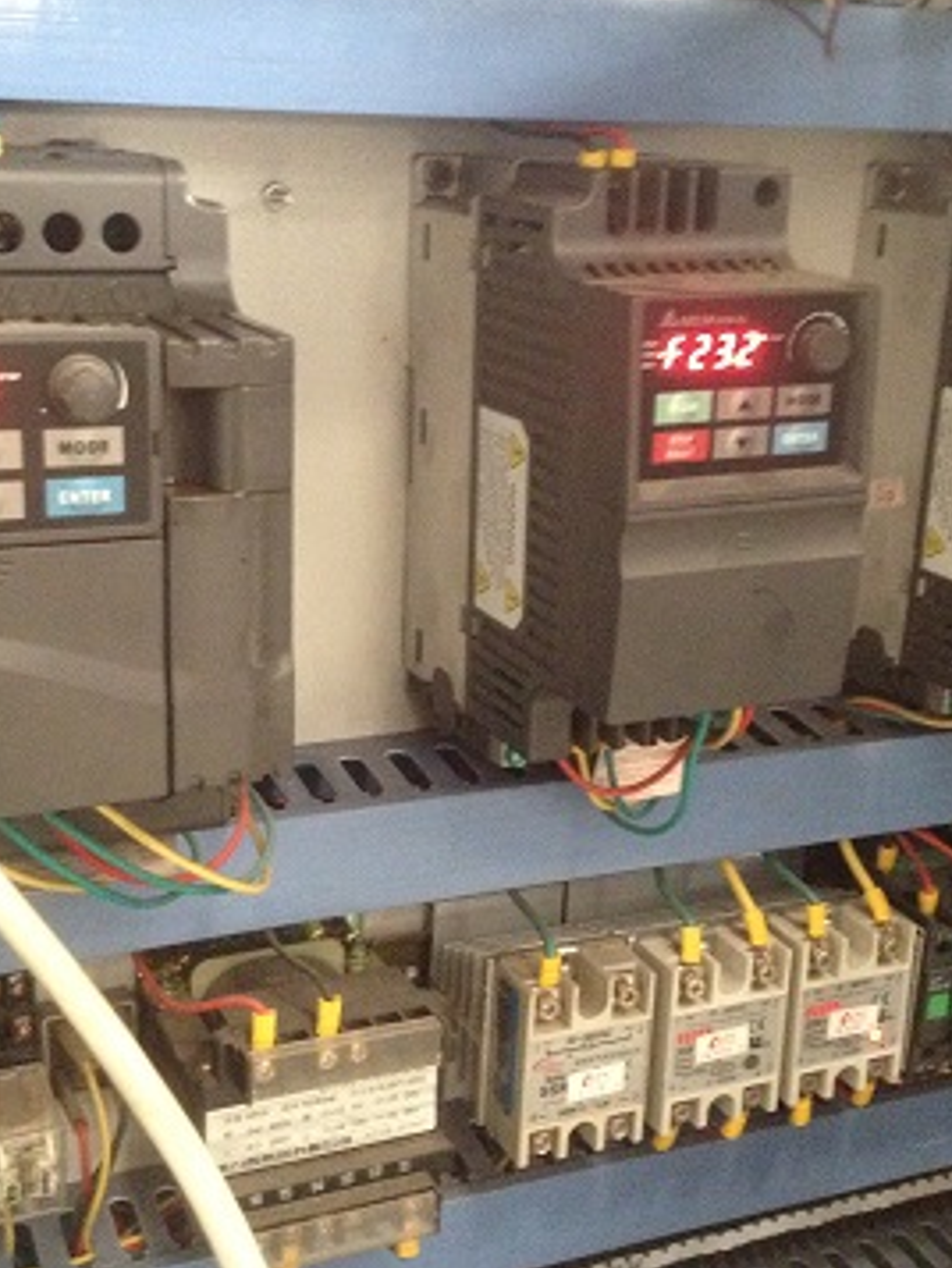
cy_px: 609
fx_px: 1796
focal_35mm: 49
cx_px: 426
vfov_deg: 38.9
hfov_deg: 29.7
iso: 500
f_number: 2.4
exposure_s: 1/15
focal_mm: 4.28
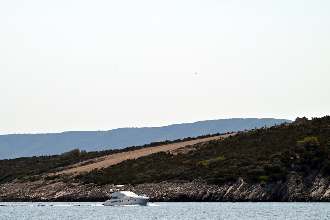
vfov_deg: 7.0
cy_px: 110
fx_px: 1788
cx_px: 165
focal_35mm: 195
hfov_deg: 10.5
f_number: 16
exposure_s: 1/250
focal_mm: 195
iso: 100
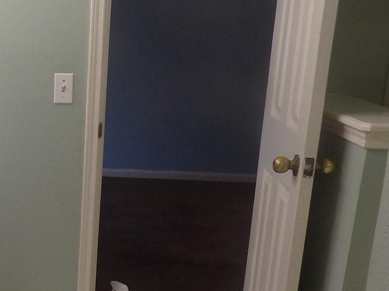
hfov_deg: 24.8
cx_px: -128
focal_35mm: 67
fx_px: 753
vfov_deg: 21.6
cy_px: 240
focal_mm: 4
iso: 100
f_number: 3.1
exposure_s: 1/30
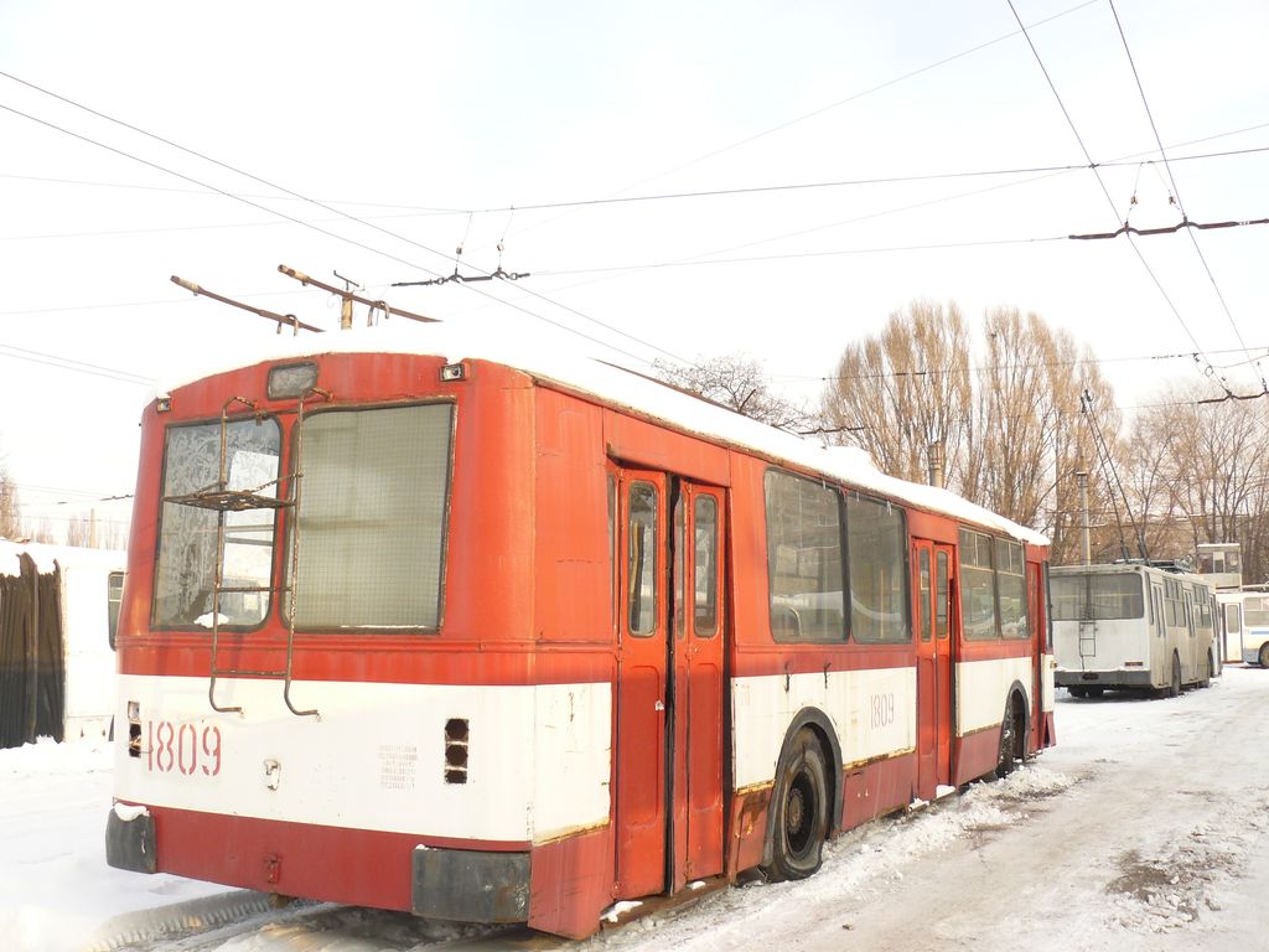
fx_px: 1320
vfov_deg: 39.7
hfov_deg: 51.4
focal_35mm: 36
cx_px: 634
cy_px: 476
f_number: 3.6
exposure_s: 1/200
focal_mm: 6
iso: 100
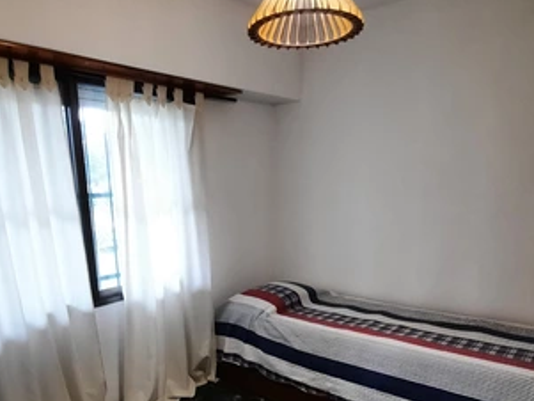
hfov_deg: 84.5
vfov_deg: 66.3
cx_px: 248
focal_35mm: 19
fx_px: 293
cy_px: 277
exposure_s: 1/25
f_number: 2.2
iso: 320
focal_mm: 1.74
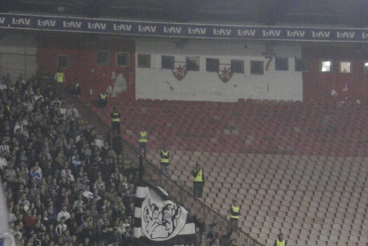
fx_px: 1934
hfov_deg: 10.8
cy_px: 195
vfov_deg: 7.3
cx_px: 92
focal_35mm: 189
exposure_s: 1/50
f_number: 5.6
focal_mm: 70
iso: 1600
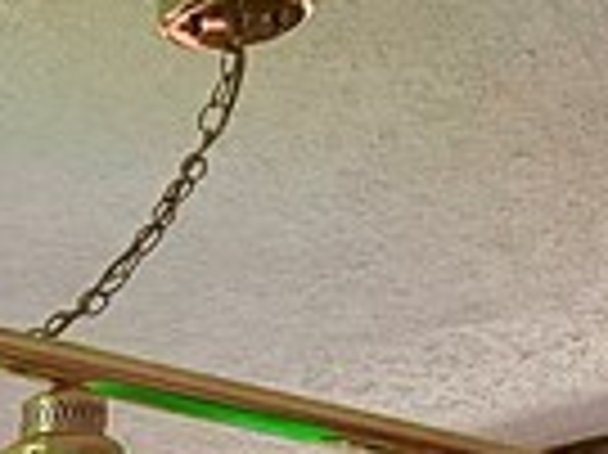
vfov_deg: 7.4
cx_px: -1234
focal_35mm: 182
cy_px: 1214
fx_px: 3194
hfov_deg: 8.8
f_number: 1.78
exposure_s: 1/120
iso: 400
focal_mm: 6.76
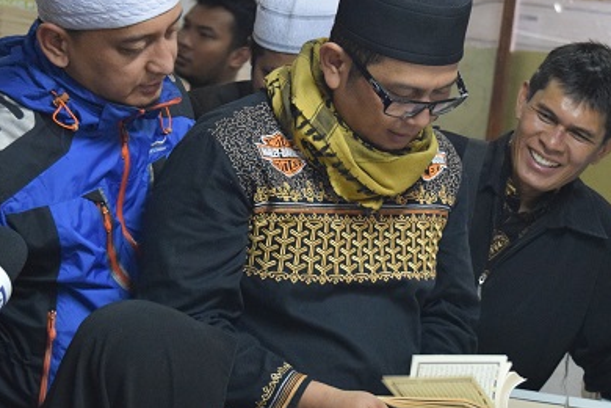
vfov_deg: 15.2
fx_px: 1527
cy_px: 155
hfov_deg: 22.6
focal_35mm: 90
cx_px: 355
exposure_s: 1/60
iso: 3200
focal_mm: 40
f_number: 4.8
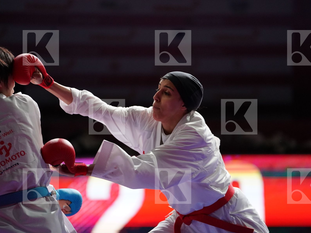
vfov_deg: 6.9
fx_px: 1931
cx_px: 173
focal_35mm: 215
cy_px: 117
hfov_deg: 9.2
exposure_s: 1/1000
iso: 4000
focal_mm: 198
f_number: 2.8
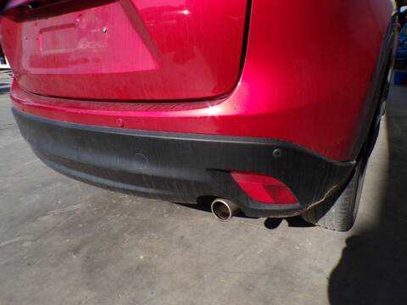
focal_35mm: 24
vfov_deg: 56.8
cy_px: 152
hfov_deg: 71.6
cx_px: 204
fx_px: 282
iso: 100
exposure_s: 1/350
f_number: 5.8
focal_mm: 4.3
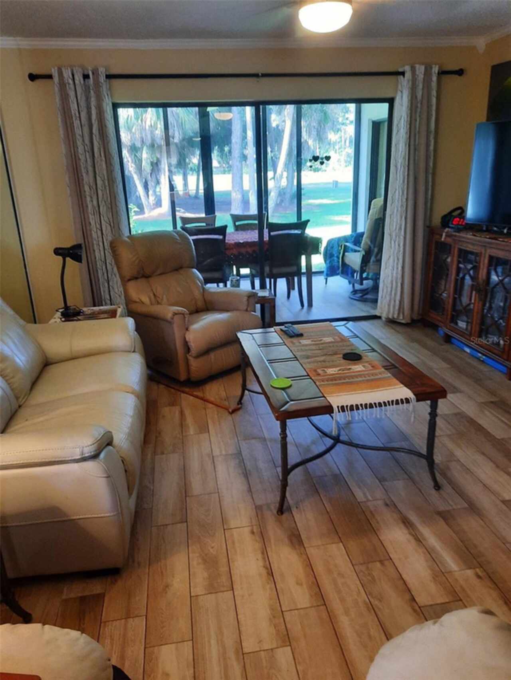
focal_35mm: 25
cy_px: 340
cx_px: 256
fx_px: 492
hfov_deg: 54.9
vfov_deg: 69.4
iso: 250
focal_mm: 4.6
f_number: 2
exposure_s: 1/30
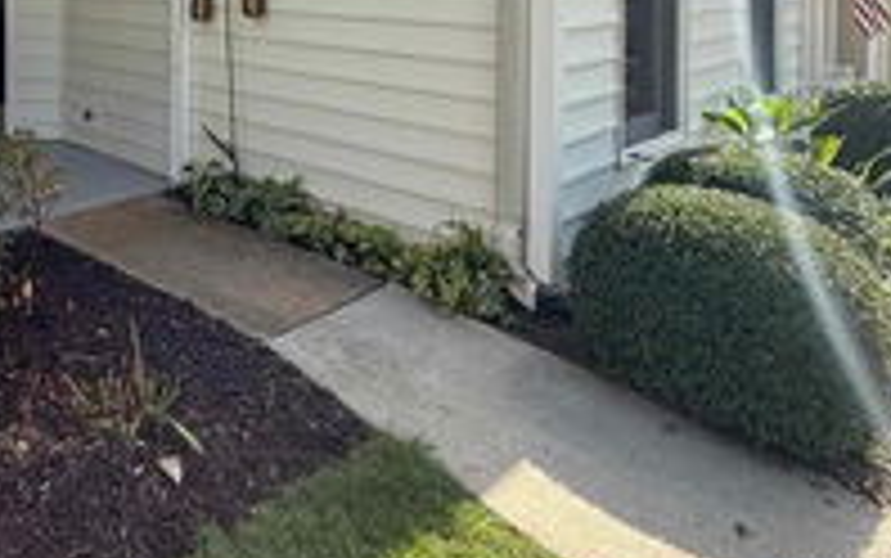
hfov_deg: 52.0
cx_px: 79
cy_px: -27
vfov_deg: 35.0
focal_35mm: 32
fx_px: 777
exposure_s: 1/658
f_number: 2.2
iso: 50
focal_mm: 2.22
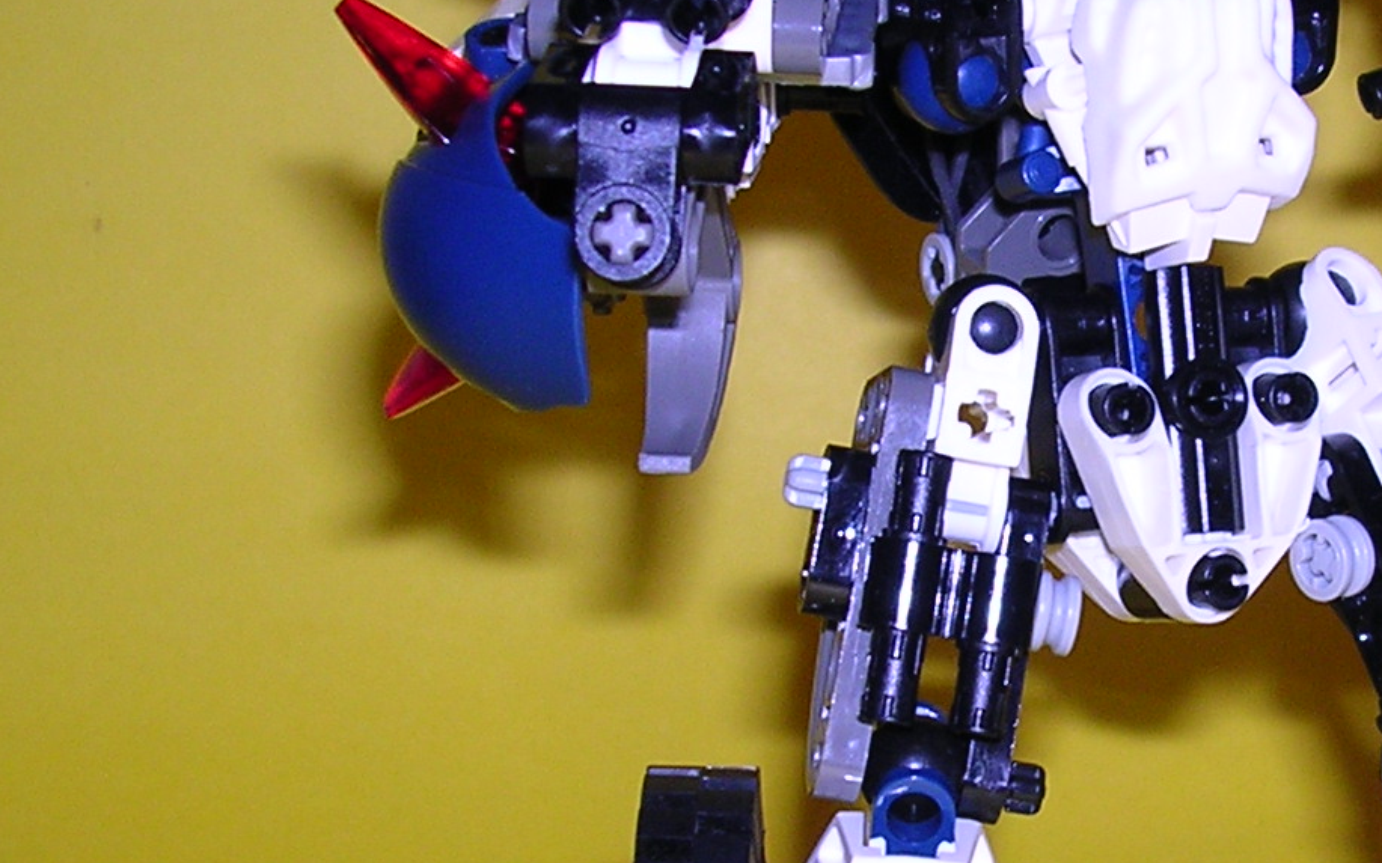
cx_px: 1121
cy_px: 509
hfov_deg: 22.7
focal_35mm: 90
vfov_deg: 14.5
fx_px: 3390
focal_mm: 5.8
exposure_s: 1/60.1
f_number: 2.8
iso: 100
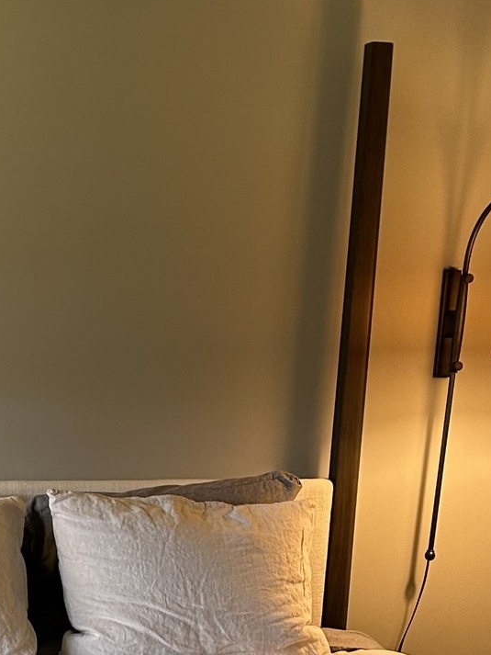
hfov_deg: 17.0
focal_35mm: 84
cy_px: 626
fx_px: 1588
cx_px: -54
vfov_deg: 22.5
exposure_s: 1/60
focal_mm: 5.7
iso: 100
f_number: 1.5
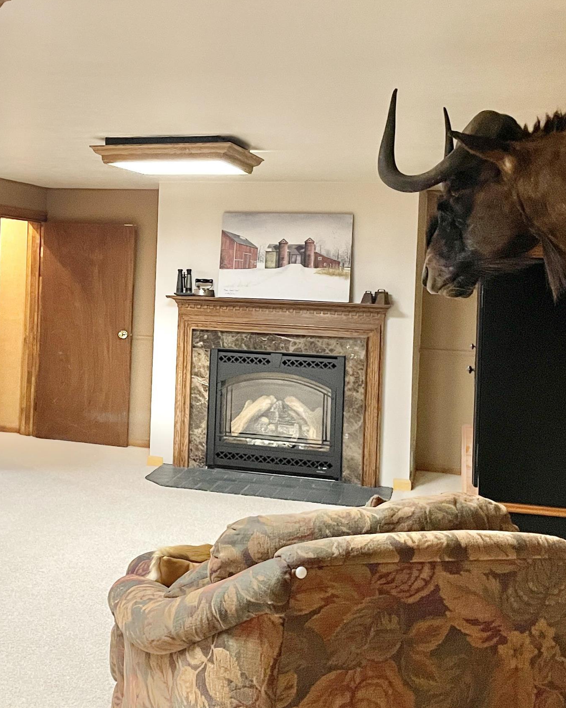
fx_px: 963
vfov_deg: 40.2
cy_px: 304
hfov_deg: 32.2
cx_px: 151
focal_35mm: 46
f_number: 1.6
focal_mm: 4.2
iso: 500
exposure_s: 1/40
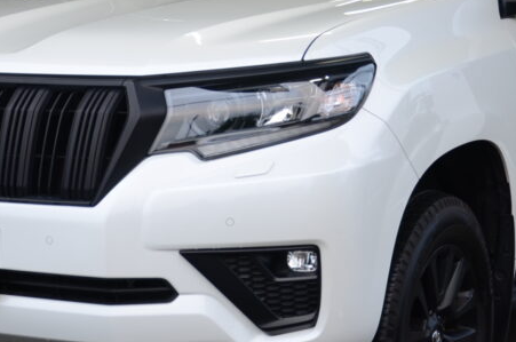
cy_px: 126
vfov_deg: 12.5
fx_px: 1560
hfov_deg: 18.8
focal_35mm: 109
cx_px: 271
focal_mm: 32
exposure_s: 1/10
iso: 100
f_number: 4.2
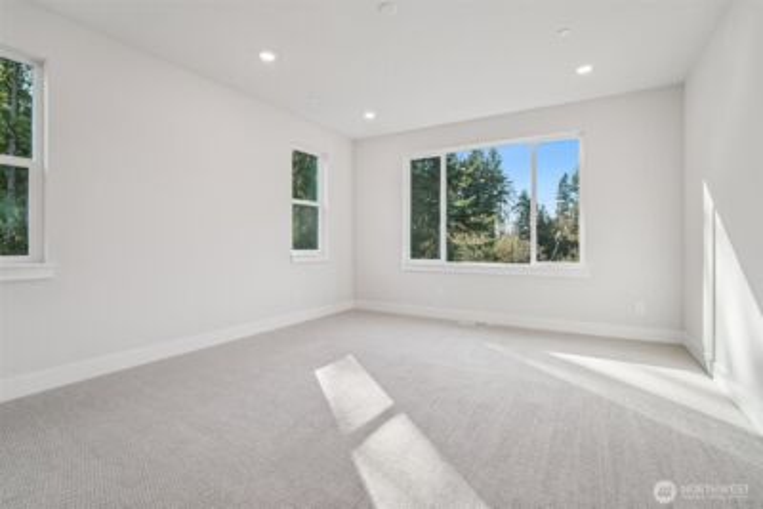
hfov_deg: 96.7
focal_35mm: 16
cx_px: 382
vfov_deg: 73.8
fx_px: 339
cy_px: 254
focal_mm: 16
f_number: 8
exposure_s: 1/200
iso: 1600
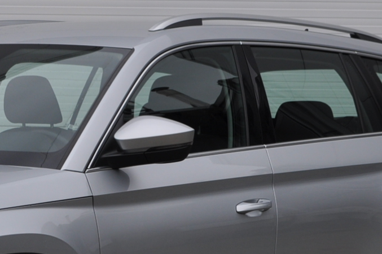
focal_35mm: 209
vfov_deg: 6.6
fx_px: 2216
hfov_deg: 9.8
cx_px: 25
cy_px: 185
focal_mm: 44
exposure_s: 1/250
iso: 200
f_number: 8
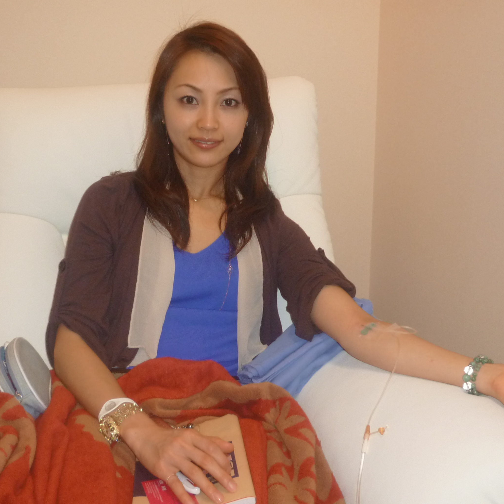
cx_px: 234
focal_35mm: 43
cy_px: 236
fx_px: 708
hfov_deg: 39.1
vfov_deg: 39.2
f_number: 2.8
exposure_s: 1/30
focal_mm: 4.5
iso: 160
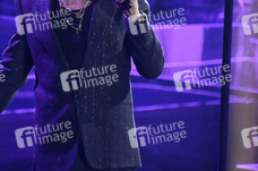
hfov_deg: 2.1
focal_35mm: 991
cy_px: 50
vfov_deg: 1.4
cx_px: 59
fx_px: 7087
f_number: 5.6
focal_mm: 500
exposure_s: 1/320
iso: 12800
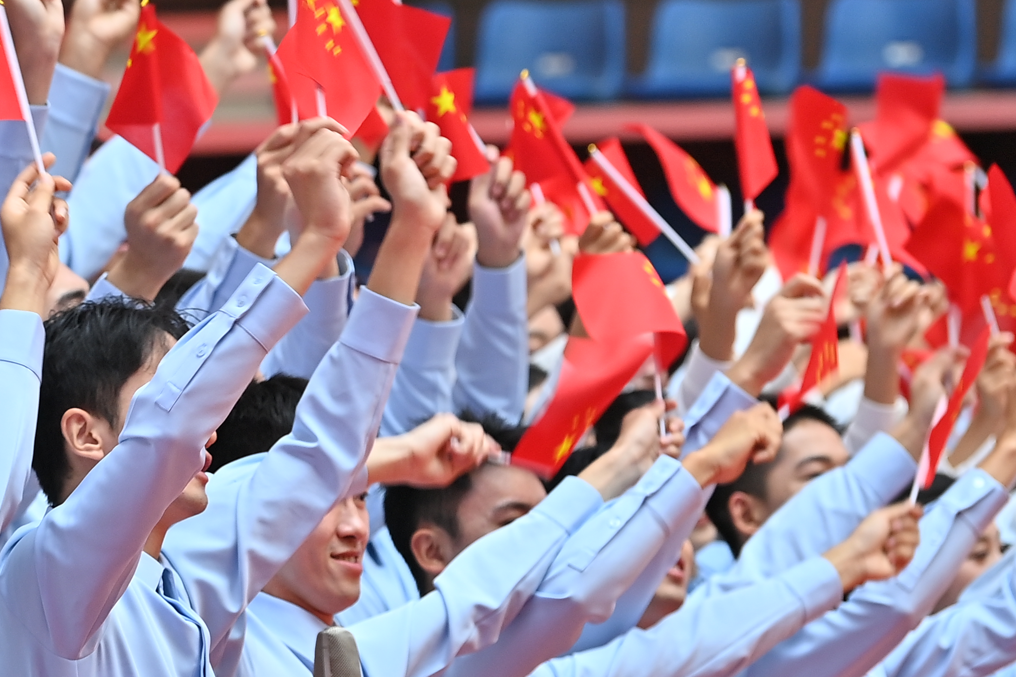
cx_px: 68
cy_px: 533
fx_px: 10442
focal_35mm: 370
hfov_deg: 5.6
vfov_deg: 3.7
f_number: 3.5
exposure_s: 1/100
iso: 250
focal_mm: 145
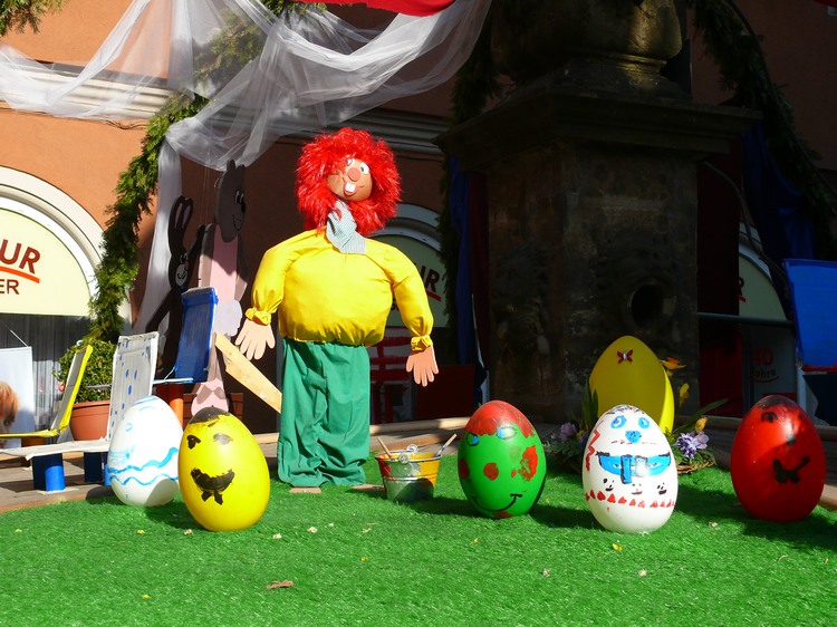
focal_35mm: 47
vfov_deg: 30.9
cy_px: 314
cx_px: 418
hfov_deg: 40.4
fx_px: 1136
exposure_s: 1/200
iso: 100
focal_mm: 10
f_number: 4
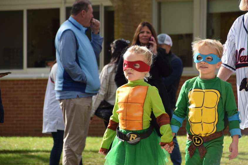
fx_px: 1750
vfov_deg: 5.4
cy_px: 85
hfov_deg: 8.1
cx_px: 146
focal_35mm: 254
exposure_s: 1/500
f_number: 5.6
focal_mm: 140
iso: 320
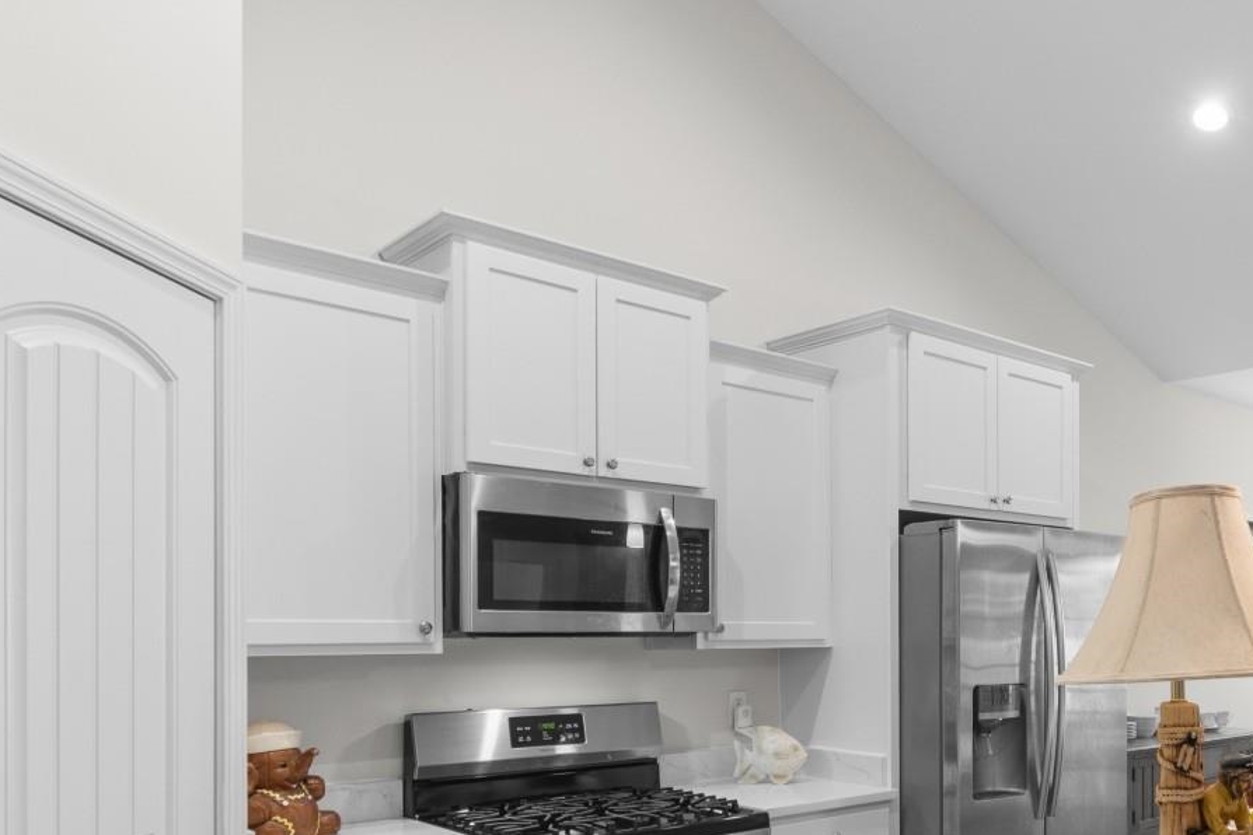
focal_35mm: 29
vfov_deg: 43.9
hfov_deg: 60.0
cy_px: 598
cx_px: 949
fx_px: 1009
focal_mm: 11
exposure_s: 1/1.25
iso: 100
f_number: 4.8
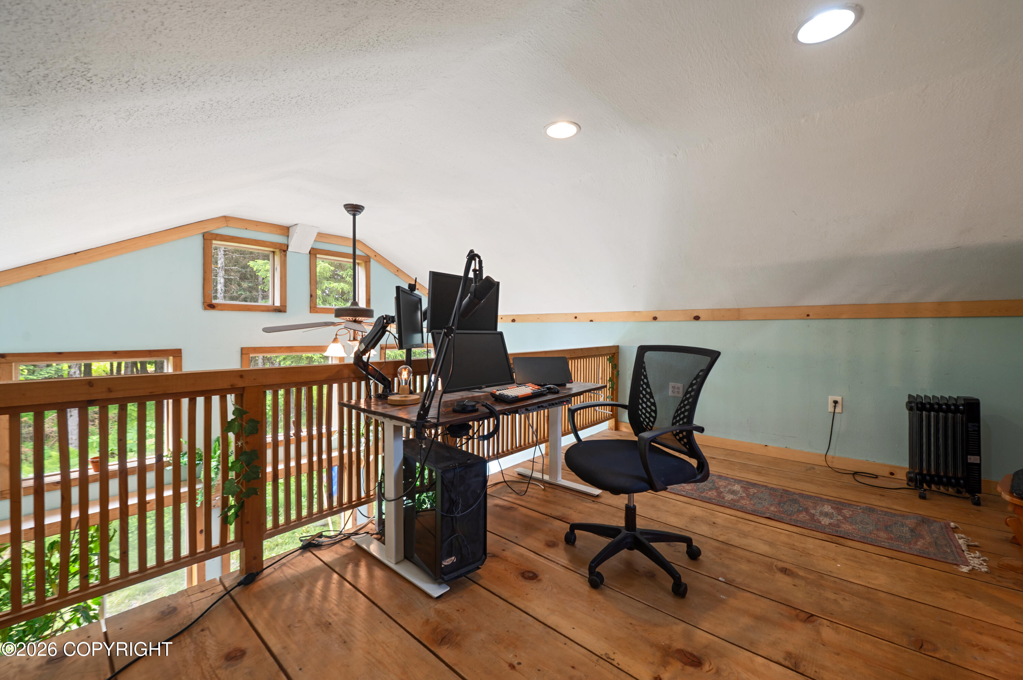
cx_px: 512
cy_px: 340
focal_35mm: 14
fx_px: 398
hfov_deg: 104.3
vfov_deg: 81.1
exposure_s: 1/5
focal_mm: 14
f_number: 8
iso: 100
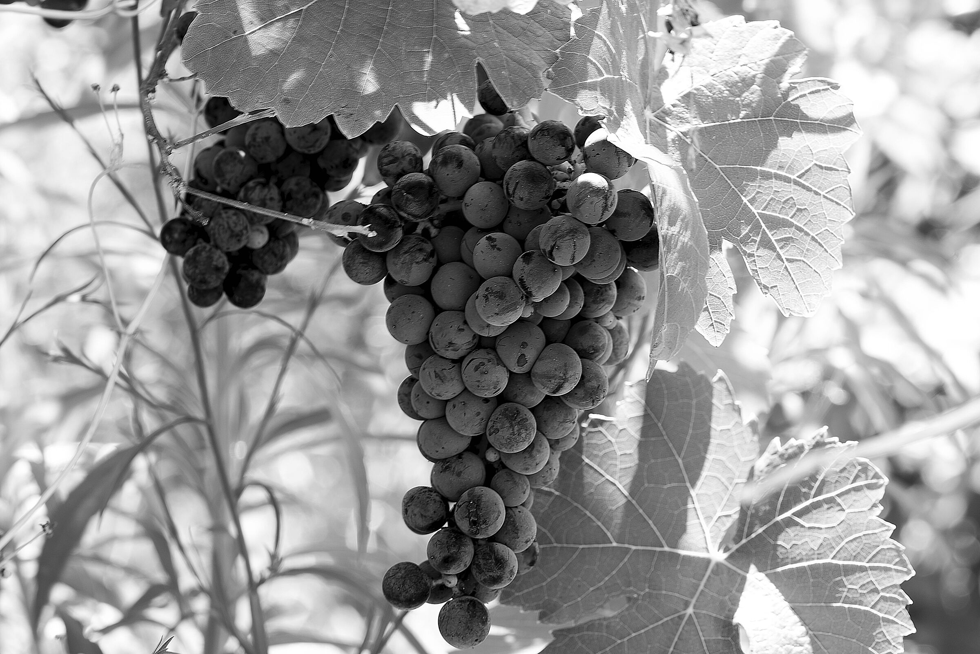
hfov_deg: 22.6
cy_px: 327
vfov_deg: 15.2
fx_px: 2450
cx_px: 490
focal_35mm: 90
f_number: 10
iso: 100
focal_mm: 90
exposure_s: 1/8
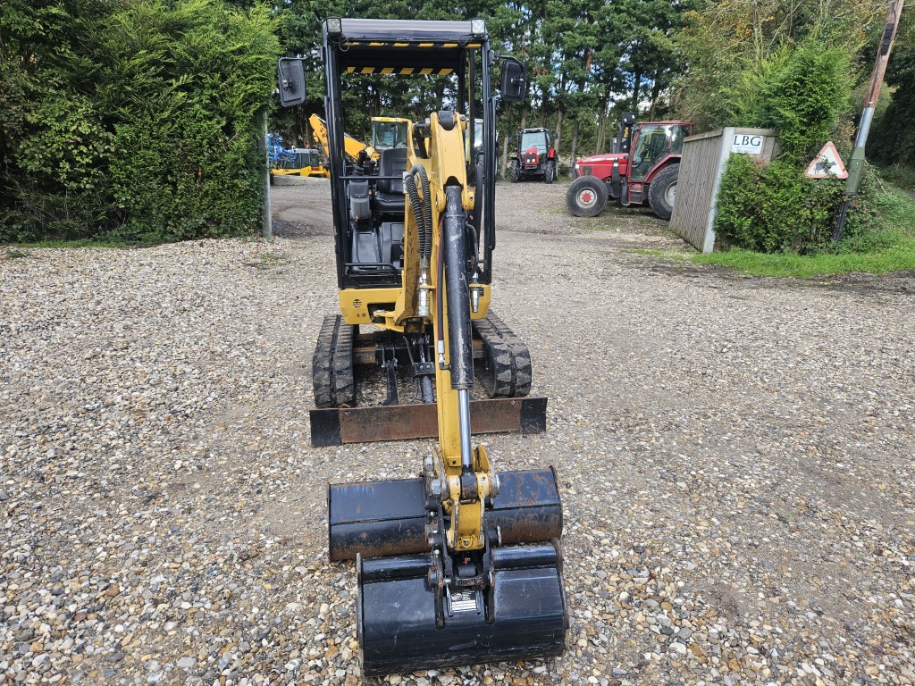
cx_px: 458
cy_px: 343
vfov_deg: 58.9
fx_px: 608
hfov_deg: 73.9
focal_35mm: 23
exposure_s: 1/719
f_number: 1.8
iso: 80
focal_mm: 5.4
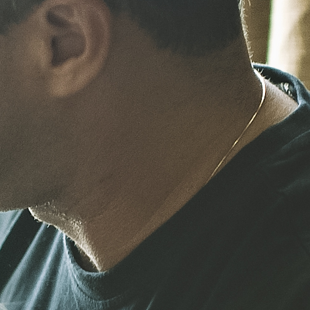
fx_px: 2584
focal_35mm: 255
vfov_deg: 6.8
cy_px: 301
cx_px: -18
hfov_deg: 6.8
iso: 400
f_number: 2
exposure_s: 1/160
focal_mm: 35
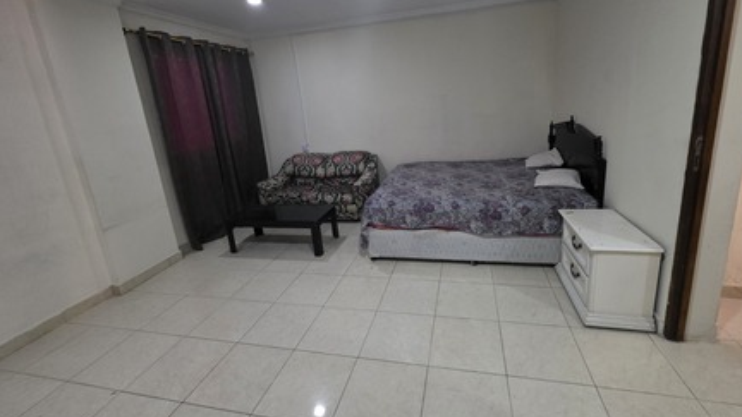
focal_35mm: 15
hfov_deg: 102.9
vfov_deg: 69.9
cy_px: 171
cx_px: 391
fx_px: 295
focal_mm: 2.2
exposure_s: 1/40.1
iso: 1000
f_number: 1.9
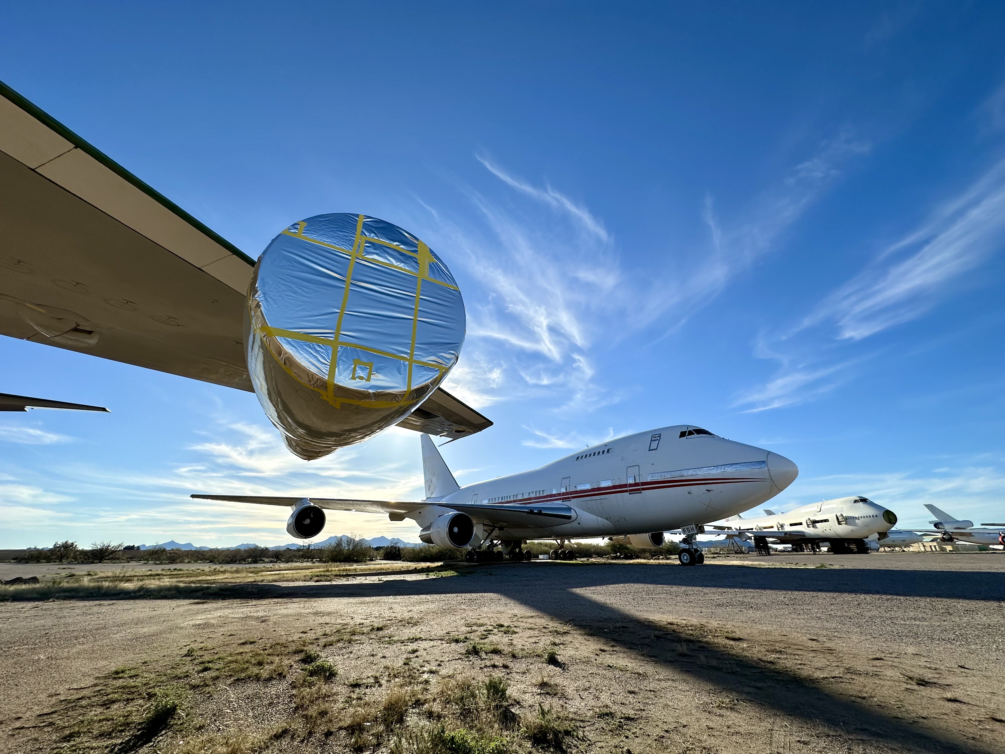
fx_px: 406
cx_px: 502
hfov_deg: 102.1
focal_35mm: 14
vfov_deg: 85.7
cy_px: 377
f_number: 2.2
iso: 50
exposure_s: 1/2817
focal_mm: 2.22
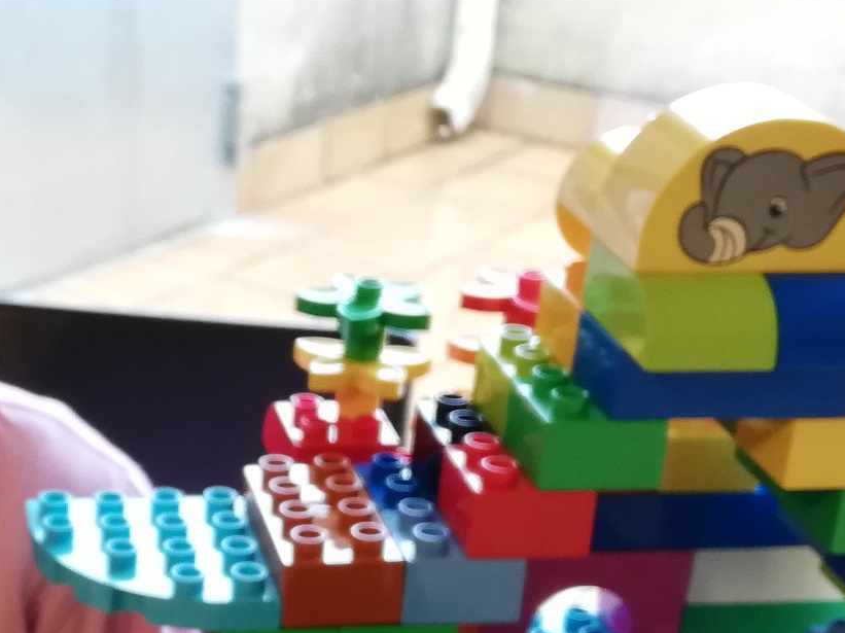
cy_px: 536
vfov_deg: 19.9
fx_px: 1781
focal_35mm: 73
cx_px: 63
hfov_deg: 25.7
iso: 250
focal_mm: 3.81
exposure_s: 1/33.3
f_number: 2.2
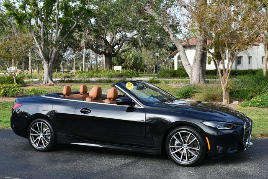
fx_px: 402
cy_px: 90
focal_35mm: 54
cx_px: 134
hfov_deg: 36.8
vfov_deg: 25.1
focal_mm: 27
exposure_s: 1/160
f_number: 6.3
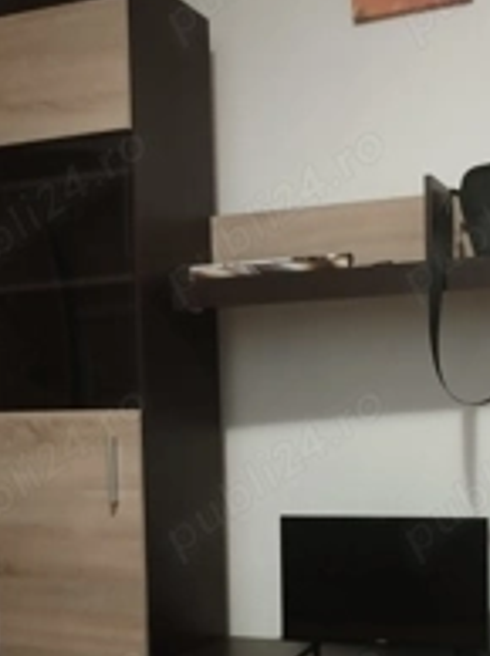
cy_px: 528
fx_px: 1173
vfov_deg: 30.5
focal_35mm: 62
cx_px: 392
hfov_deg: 23.3
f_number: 1.8
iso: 1484
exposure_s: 1/20
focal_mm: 4.75
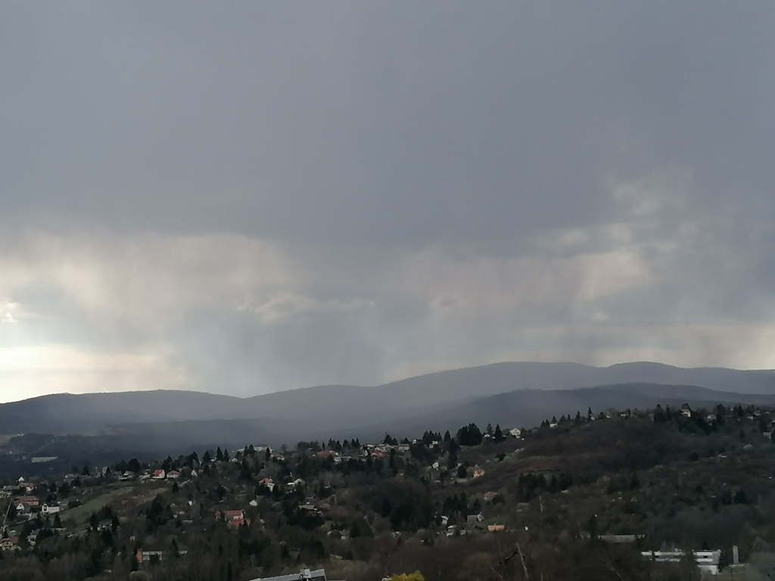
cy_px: 290
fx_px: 1925
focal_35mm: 86
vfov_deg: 17.2
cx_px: 388
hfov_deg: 22.8
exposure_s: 1/692
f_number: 1.8
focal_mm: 4.75
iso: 50
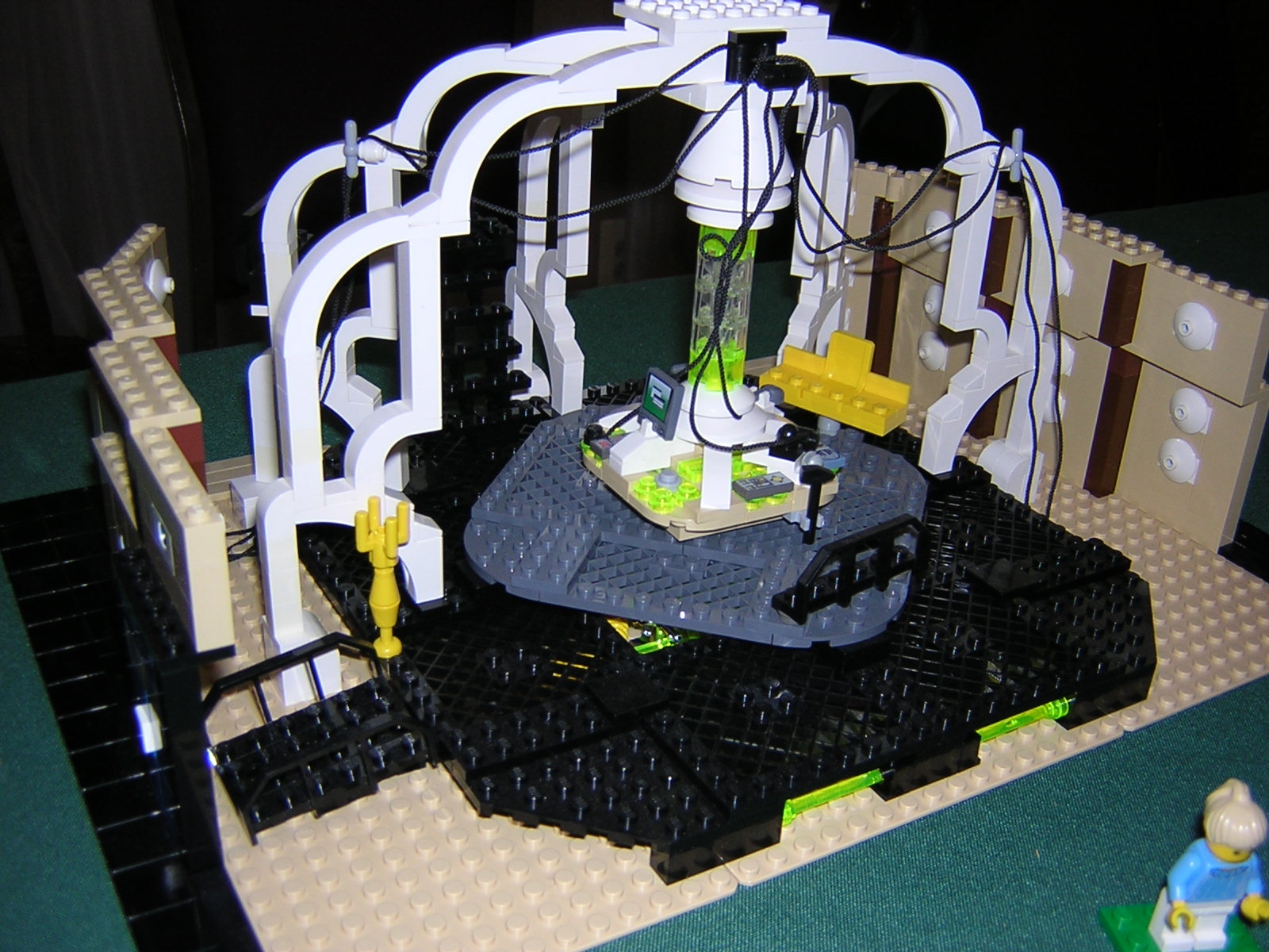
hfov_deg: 51.4
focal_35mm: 36
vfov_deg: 39.7
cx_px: 634
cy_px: 476
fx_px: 1320
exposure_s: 1/60.1
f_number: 2.6
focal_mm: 4.7
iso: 100
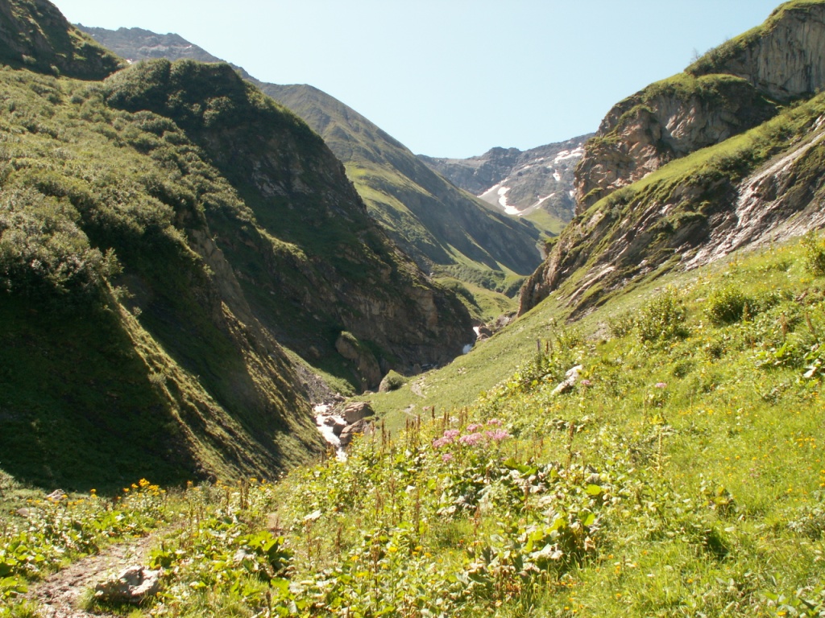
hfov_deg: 52.6
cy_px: 309
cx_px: 412
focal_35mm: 35
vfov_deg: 40.7
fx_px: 834
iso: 50
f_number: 5
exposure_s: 1/125
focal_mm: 5.86
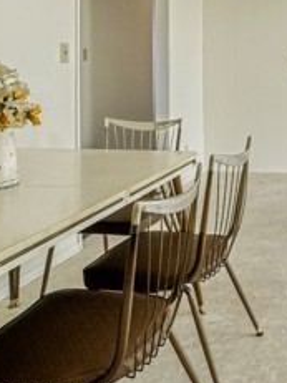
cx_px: 375
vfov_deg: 44.2
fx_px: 443
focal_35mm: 40
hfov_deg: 29.0
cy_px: 69
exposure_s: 1/25
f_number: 16
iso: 125
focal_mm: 10
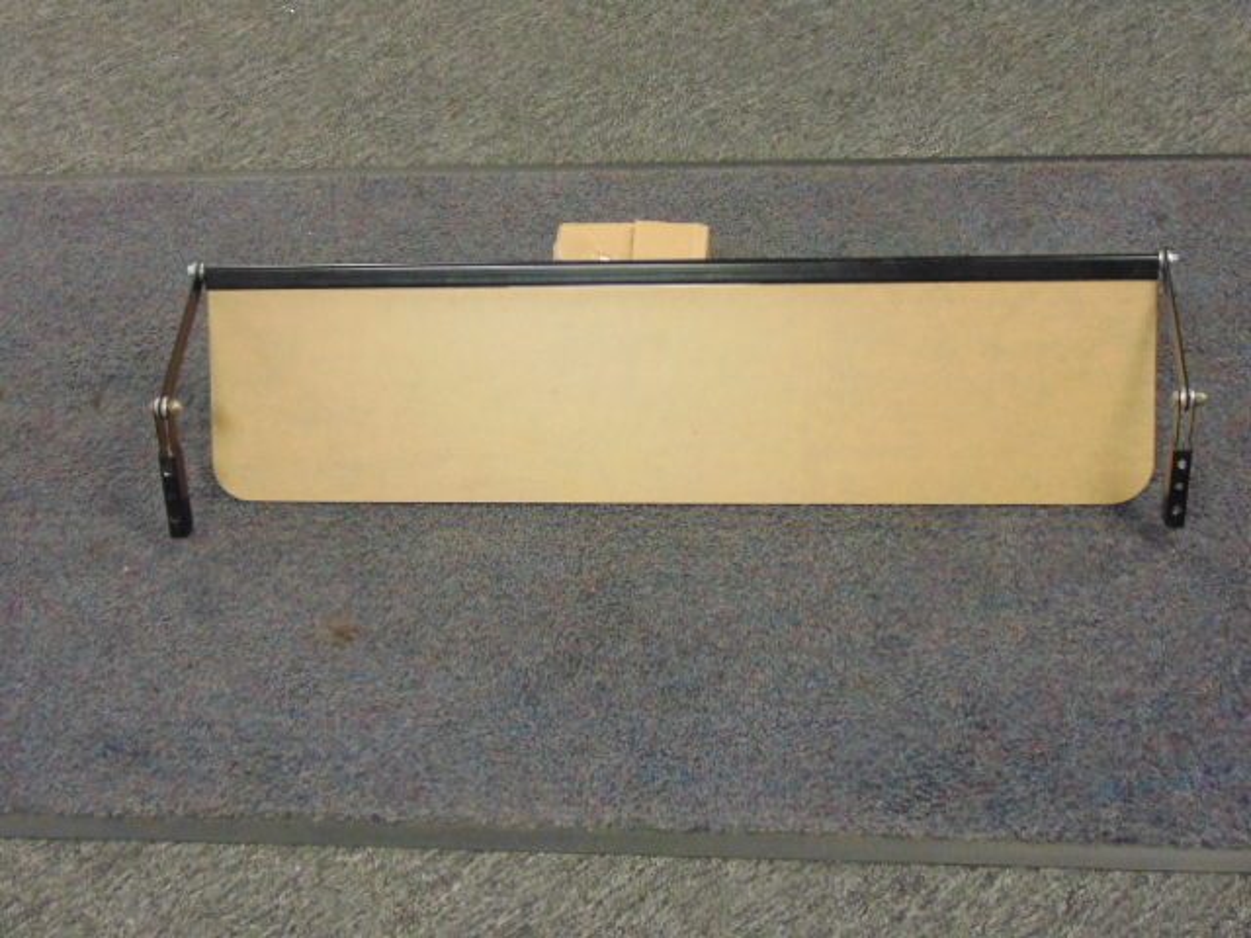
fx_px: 1807
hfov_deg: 38.2
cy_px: 469
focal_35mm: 50
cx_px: 626
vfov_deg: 29.1
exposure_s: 1/25
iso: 400
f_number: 3.5
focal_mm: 9
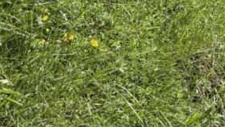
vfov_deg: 10.9
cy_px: -117
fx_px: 609
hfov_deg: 18.7
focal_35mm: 102
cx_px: 331
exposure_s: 1/1799
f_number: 1.6
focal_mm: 5.96
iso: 64
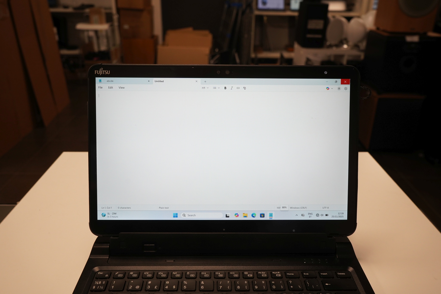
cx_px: 220
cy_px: 147
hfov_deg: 61.9
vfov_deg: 43.6
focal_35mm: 30
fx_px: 367
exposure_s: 1/160
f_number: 7.1
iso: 1600
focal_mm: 30
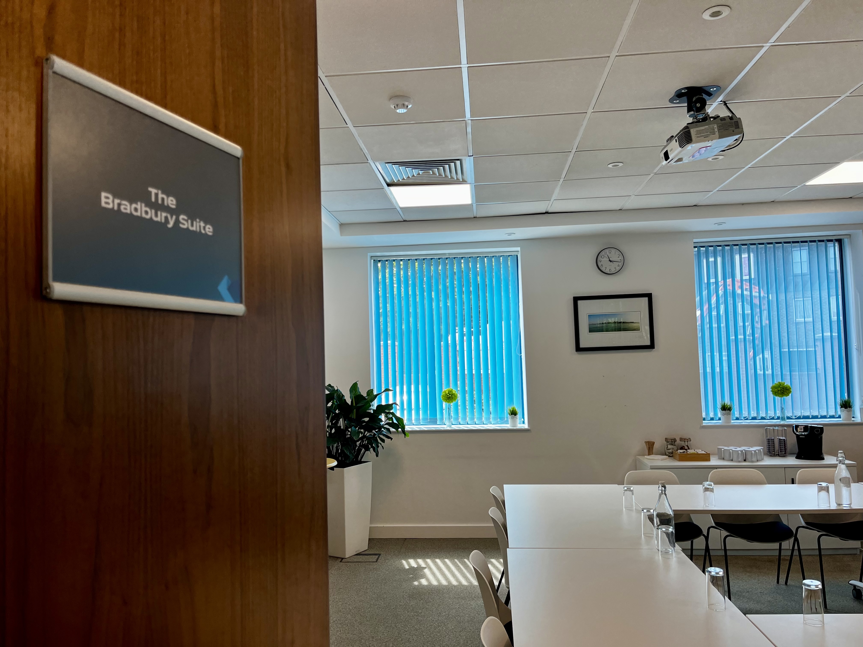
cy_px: 324
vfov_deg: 53.1
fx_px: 648
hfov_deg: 67.3
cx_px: 432
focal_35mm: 26
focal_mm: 5.1
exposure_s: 1/100
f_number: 1.6
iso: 40
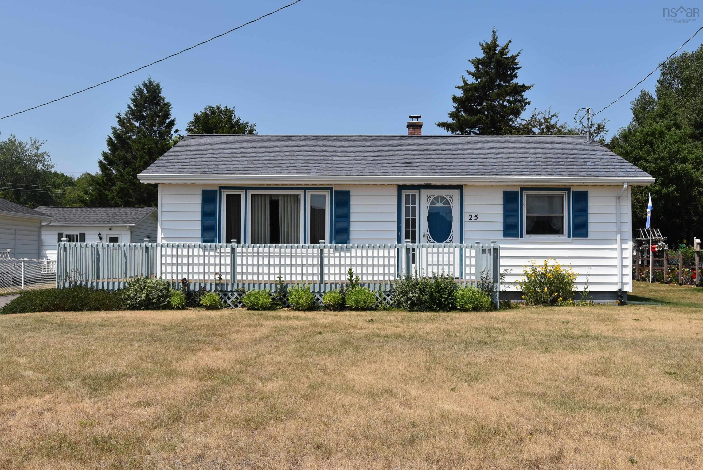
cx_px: 352
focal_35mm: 33
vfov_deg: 40.0
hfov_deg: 57.2
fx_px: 645
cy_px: 235
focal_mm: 22
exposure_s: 1/400
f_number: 10
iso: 200
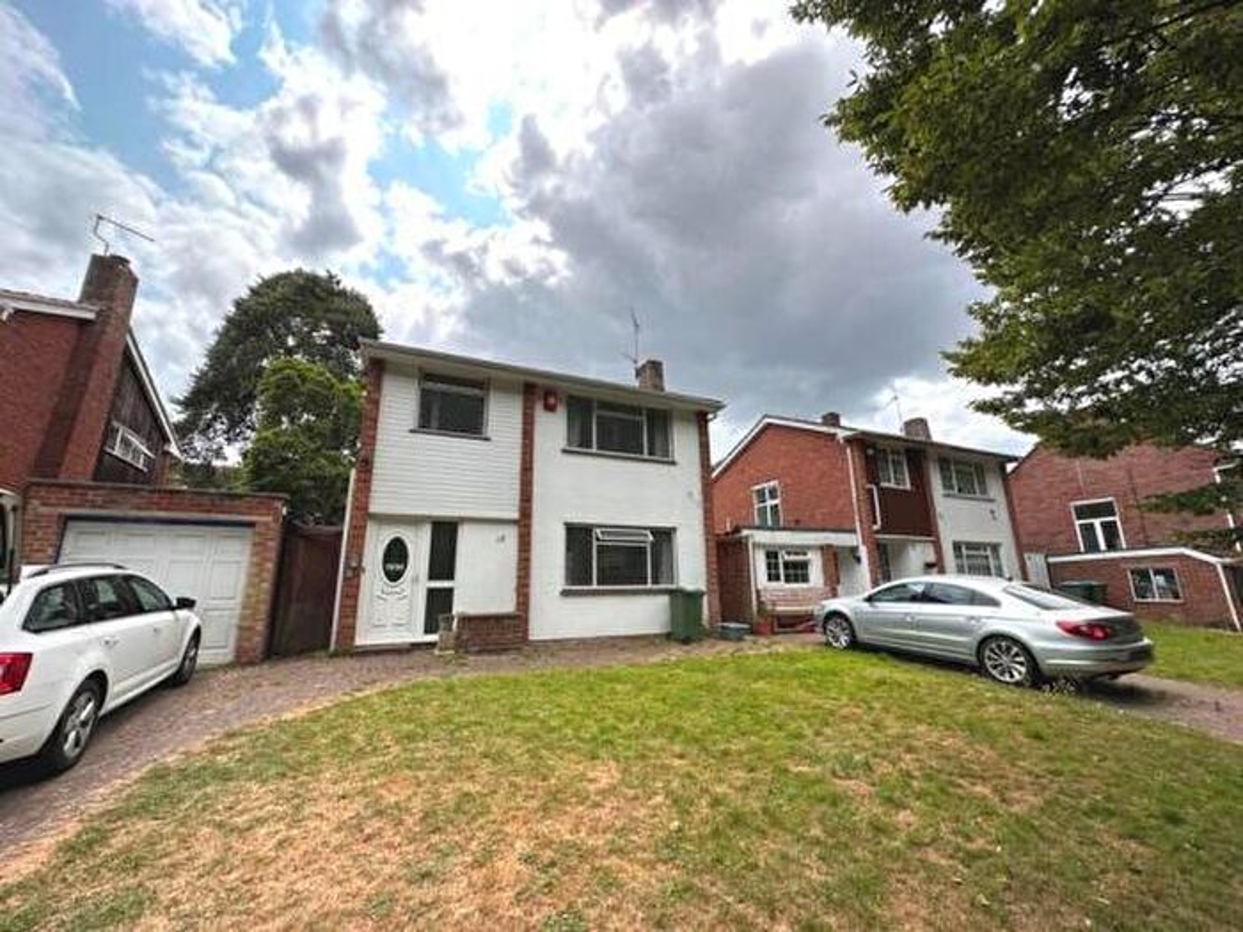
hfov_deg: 102.1
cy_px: 466
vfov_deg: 85.7
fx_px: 503
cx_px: 622
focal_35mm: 14
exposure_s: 1/1490
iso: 50
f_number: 2.2
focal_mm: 2.22
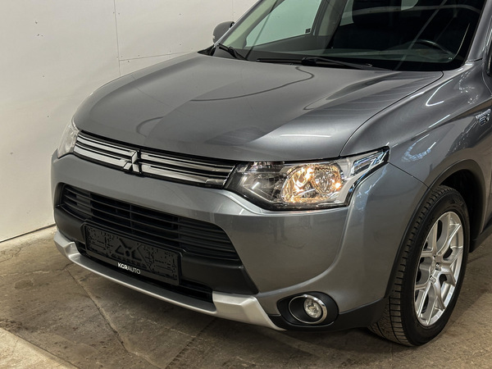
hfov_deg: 39.7
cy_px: 184
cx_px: 246
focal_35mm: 48
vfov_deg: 30.3
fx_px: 682
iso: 200
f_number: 1.78
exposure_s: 1/50
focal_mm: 6.86
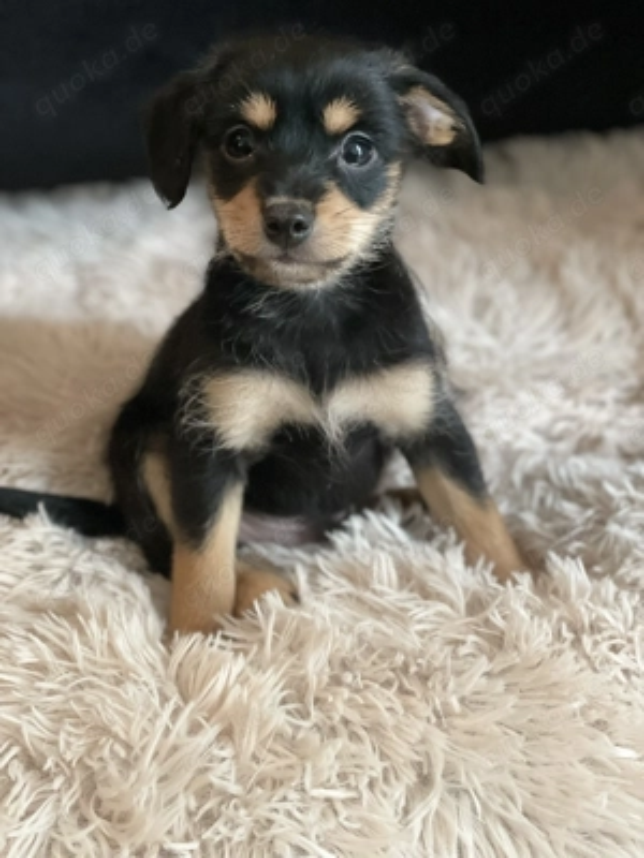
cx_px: 322
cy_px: 429
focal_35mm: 52
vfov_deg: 36.8
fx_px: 1290
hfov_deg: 28.0
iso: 500
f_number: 2
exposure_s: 1/23
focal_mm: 6
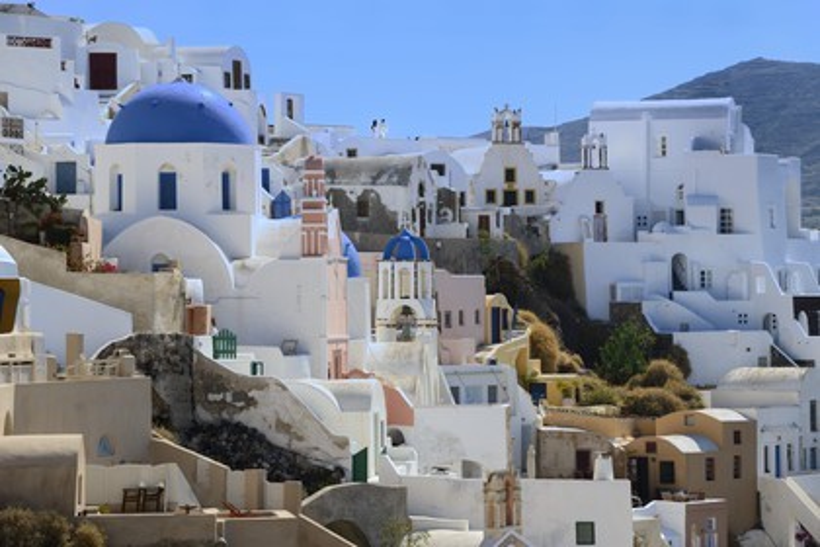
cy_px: 274
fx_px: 3189
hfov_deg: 14.7
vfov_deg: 9.8
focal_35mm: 140
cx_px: 410
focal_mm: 140
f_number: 10
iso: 100
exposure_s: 1/250
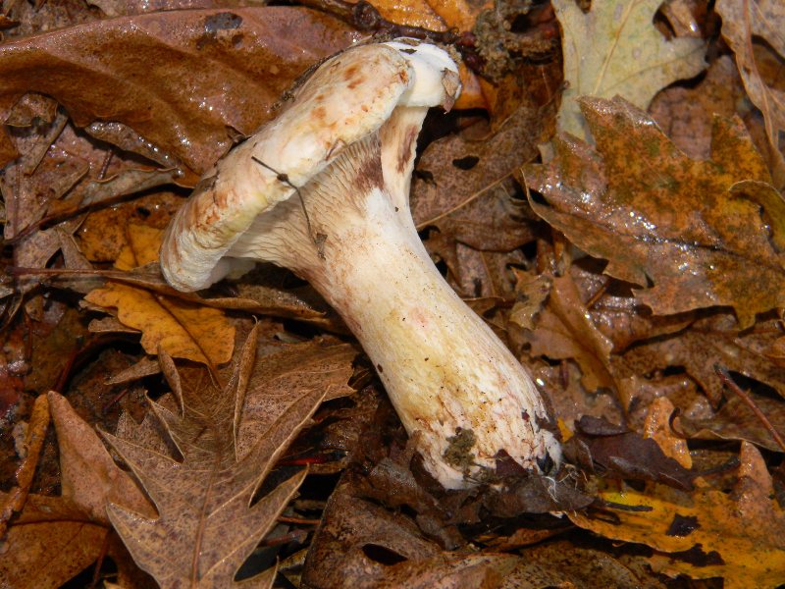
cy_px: 294
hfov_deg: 23.6
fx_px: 1882
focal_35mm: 83
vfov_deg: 17.8
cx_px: 392
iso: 200
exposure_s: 1/30
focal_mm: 15.1
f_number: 4.5
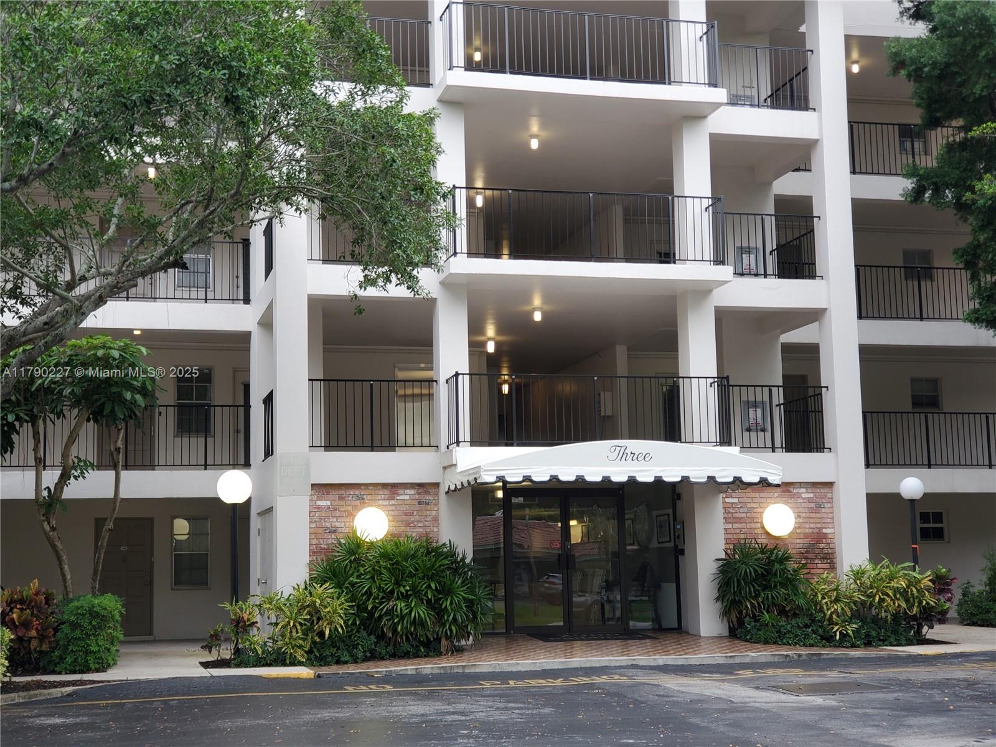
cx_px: 498
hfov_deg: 36.8
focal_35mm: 52
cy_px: 374
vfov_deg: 28.0
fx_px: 1496
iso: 80
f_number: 2.4
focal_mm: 6
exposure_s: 1/30
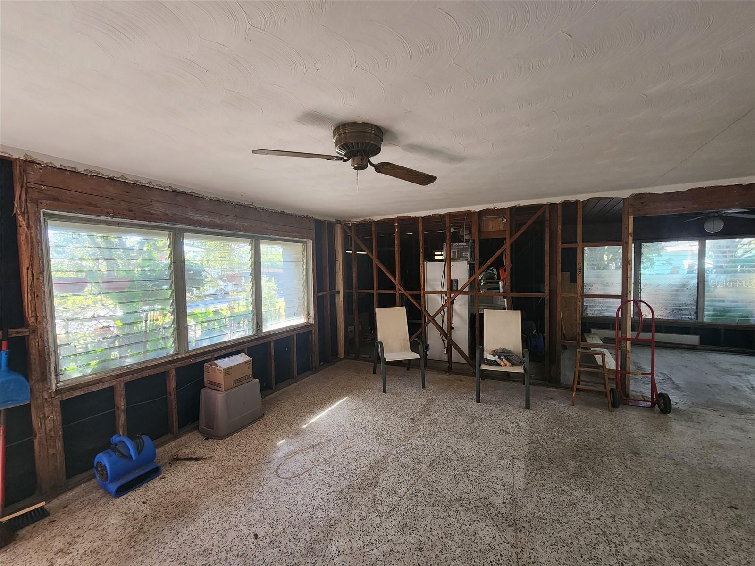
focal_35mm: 13
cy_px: 283
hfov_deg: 106.2
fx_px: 284
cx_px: 378
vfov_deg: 89.9
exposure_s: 1/60
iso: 250
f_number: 2.2
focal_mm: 2.2
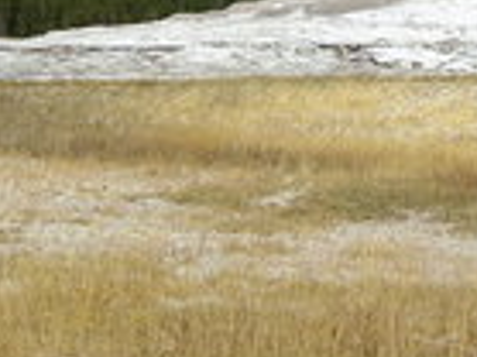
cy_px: -69
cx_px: 405
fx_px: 2409
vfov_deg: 8.4
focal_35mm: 175
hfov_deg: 11.3
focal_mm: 6.2
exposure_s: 1/640
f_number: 4.3
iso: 50
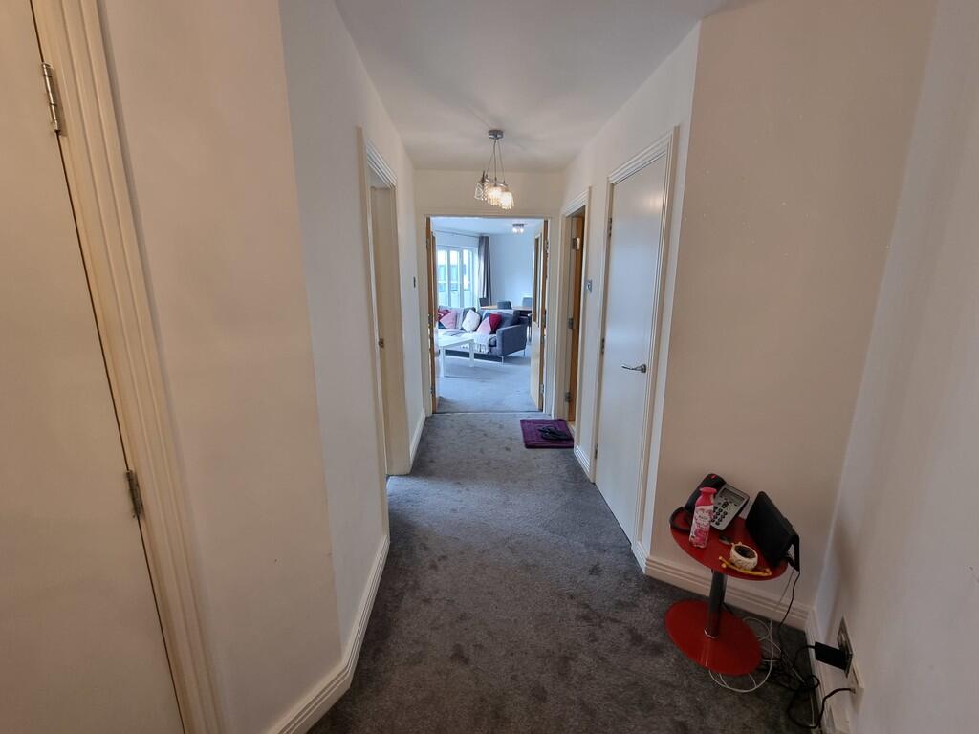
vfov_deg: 89.9
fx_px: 368
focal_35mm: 13
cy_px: 367
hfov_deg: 106.2
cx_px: 490
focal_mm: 2.2
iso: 160
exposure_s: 1/50
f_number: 2.2
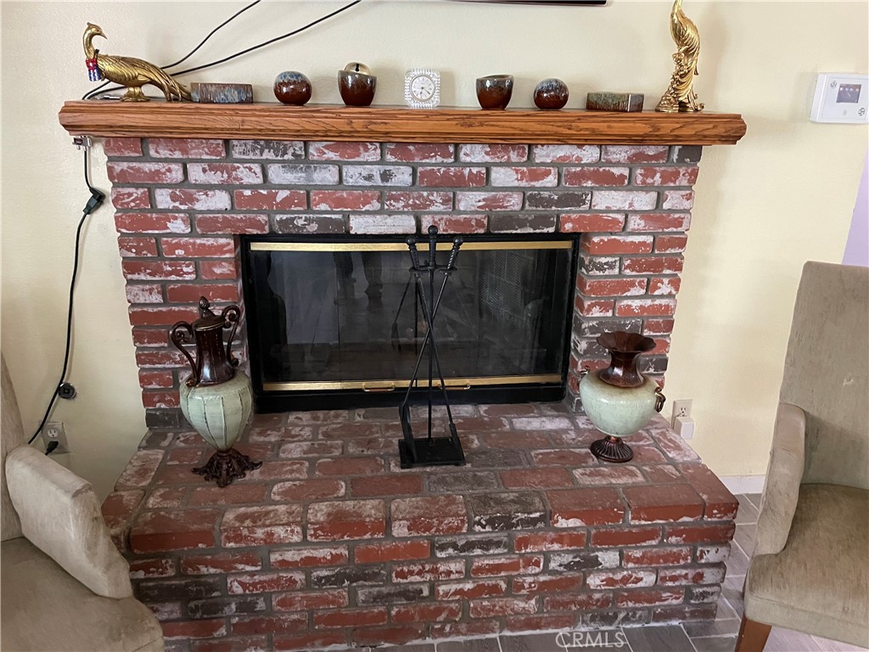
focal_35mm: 26
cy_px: 326
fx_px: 653
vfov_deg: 53.1
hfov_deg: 67.3
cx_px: 434
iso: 500
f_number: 1.6
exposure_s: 1/40
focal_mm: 4.2
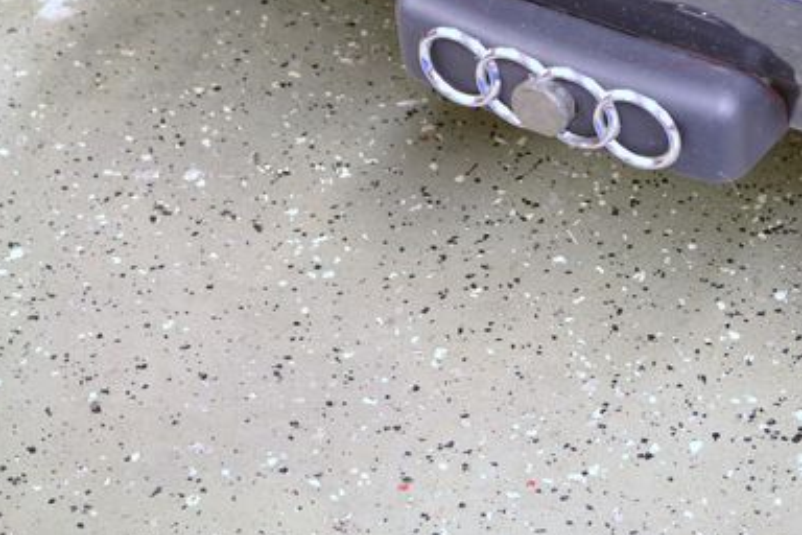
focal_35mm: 120
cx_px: 622
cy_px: 156
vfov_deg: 11.4
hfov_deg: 17.0
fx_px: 2673
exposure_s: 1.3
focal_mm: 48
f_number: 5.3
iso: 100
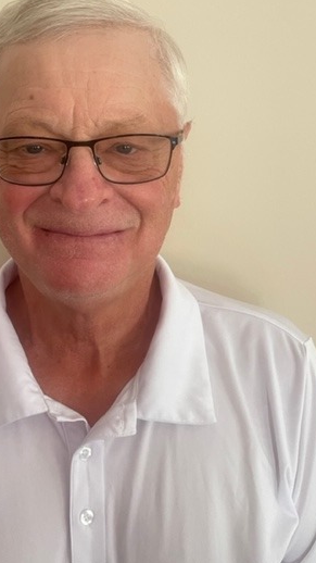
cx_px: 89
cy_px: 237
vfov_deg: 56.4
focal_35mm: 35
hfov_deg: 33.2
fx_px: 522
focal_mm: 5.1
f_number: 1.6
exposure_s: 1/60
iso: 500
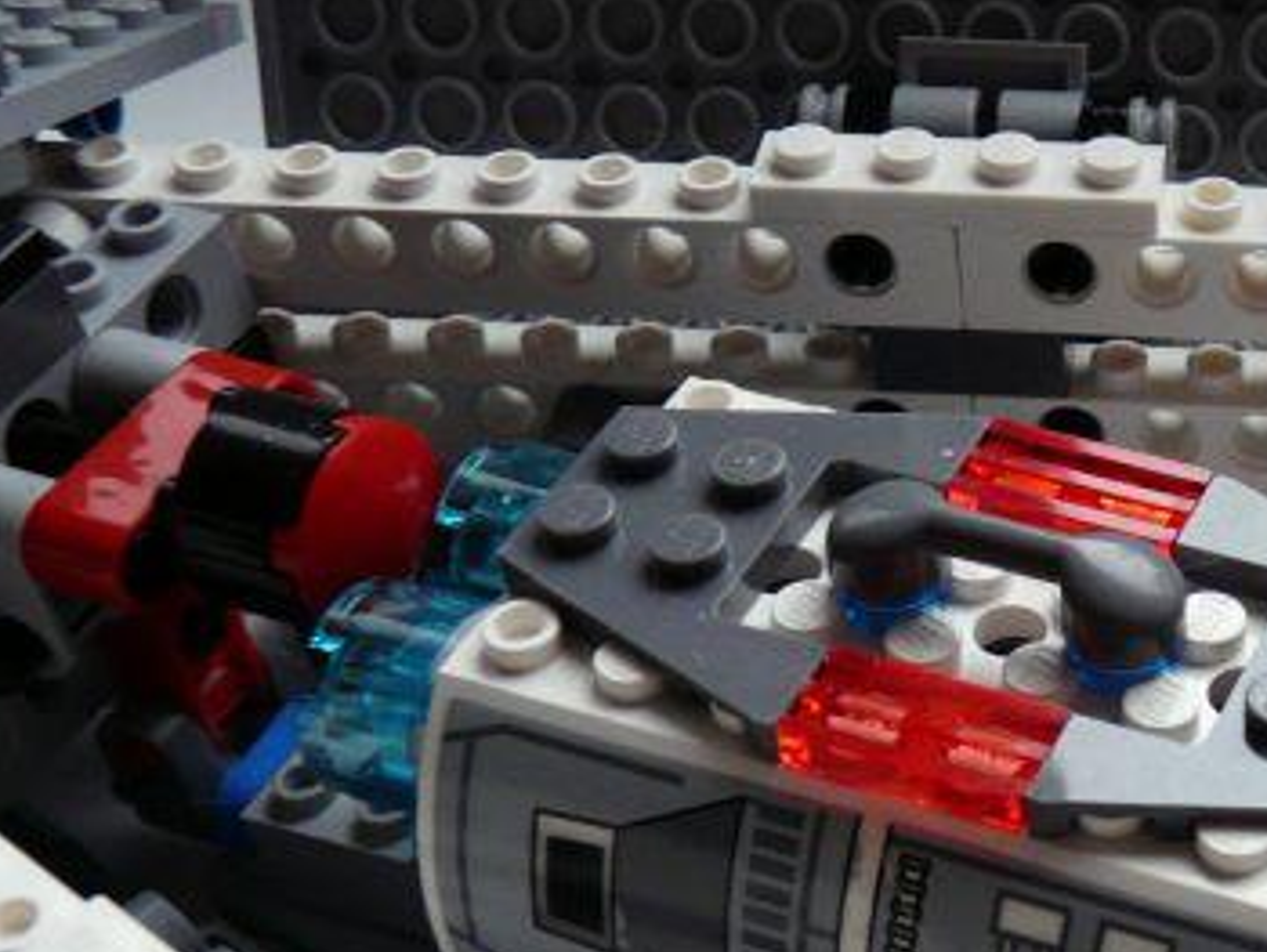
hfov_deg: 27.5
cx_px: 1415
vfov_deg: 22.3
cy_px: 901
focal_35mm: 64
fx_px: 2344
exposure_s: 1/20
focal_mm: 4.6
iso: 200
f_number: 2.8
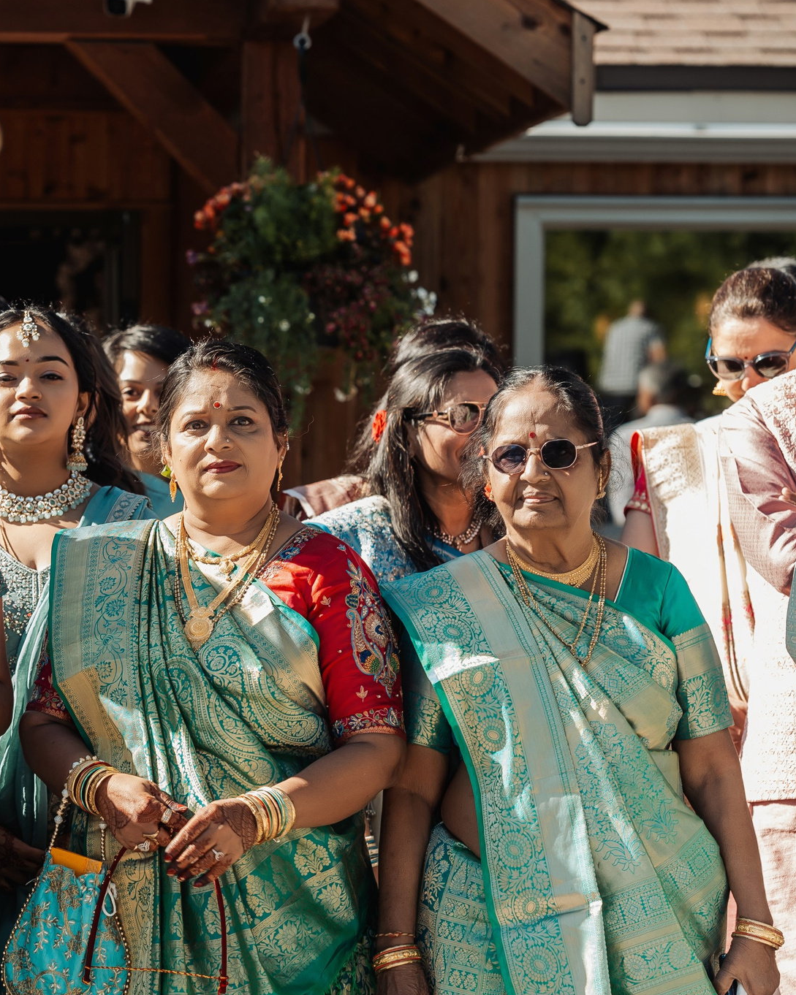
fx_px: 4419
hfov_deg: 10.2
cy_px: 621
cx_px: -26
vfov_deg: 12.8
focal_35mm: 150
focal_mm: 85
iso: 80
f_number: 4
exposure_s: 1/250
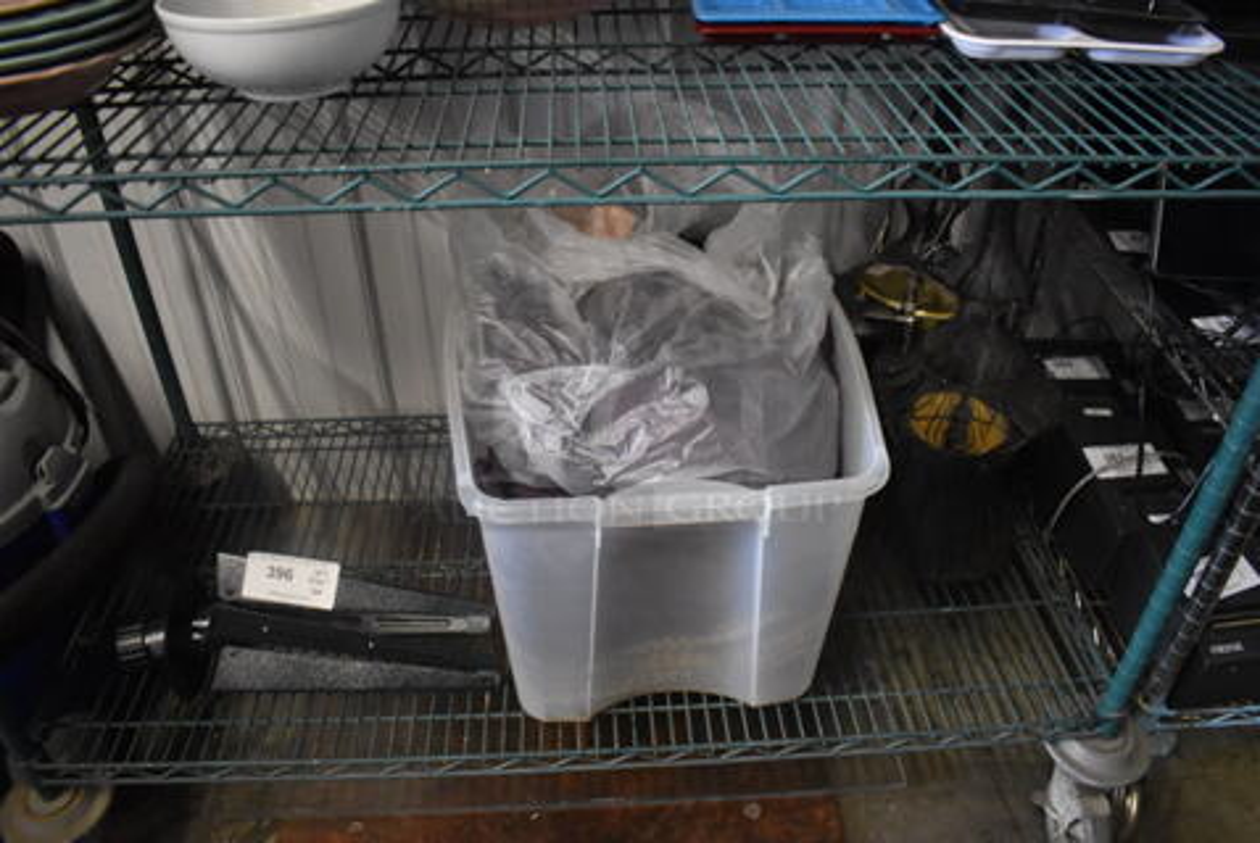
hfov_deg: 67.3
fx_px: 946
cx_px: 630
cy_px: 422
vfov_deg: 48.1
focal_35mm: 27
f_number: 3.5
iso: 4000
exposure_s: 1/125
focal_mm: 18
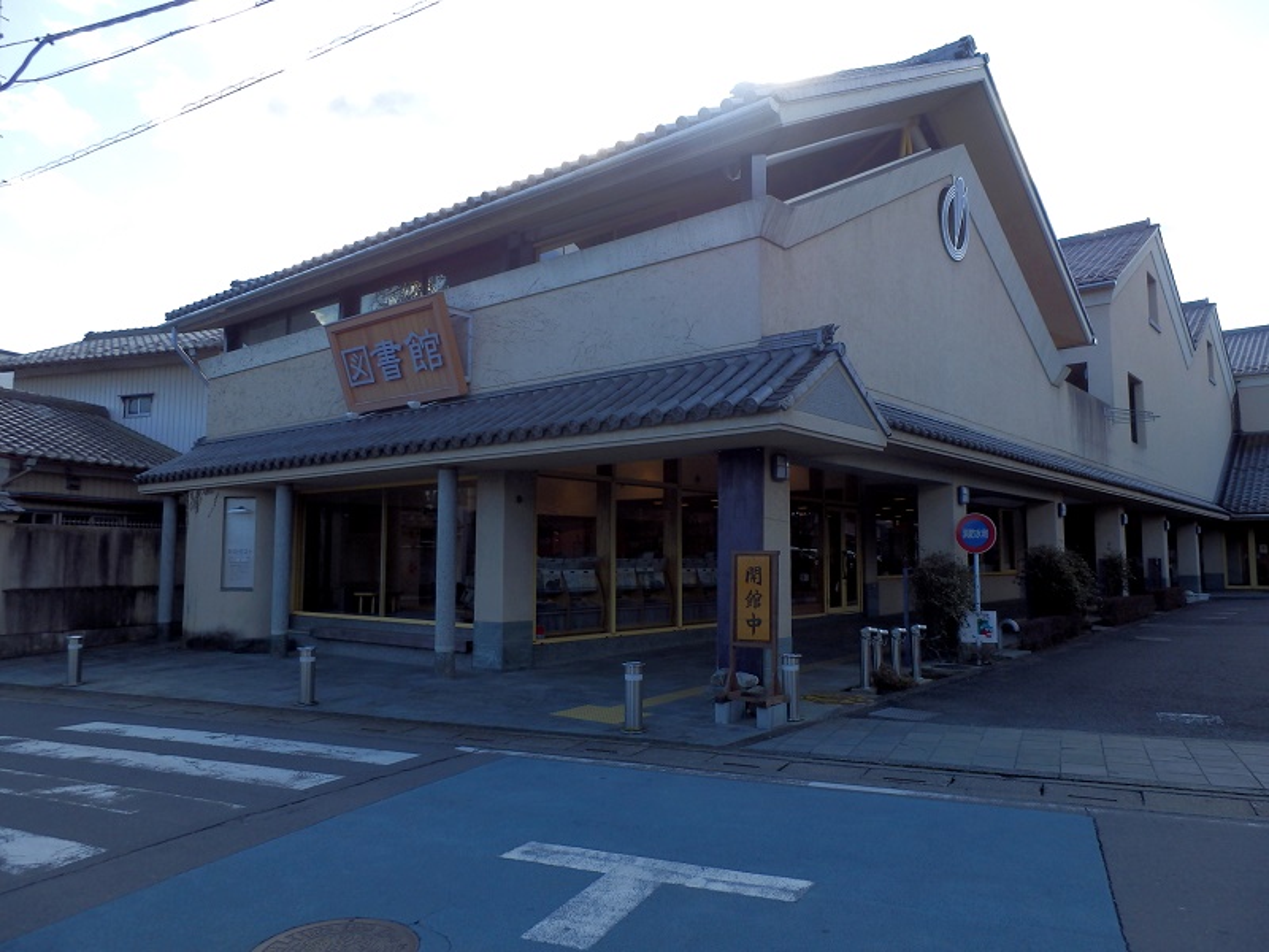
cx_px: 634
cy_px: 476
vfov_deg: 56.8
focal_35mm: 24
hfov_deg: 71.6
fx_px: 880
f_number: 3
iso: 80
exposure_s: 1/400
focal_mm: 4.2
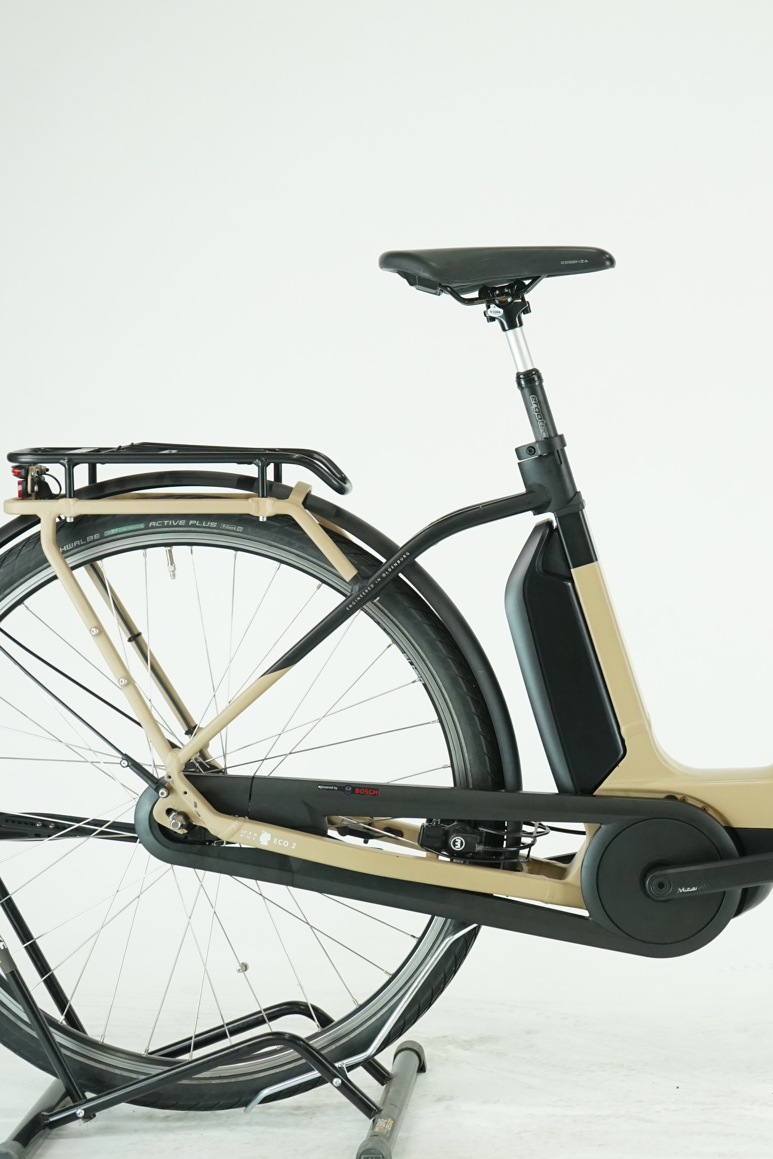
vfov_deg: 26.6
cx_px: 713
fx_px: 2447
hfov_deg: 17.6
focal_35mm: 76
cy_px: 586
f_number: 5.6
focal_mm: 50
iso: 1600
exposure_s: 1/200
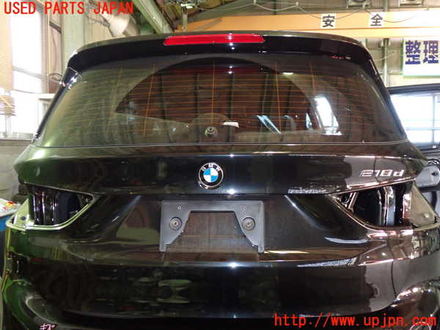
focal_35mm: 32
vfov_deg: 44.2
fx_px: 407
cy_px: 165
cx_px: 220
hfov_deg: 56.8
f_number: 2.4
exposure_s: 1/30
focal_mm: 5.79
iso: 640
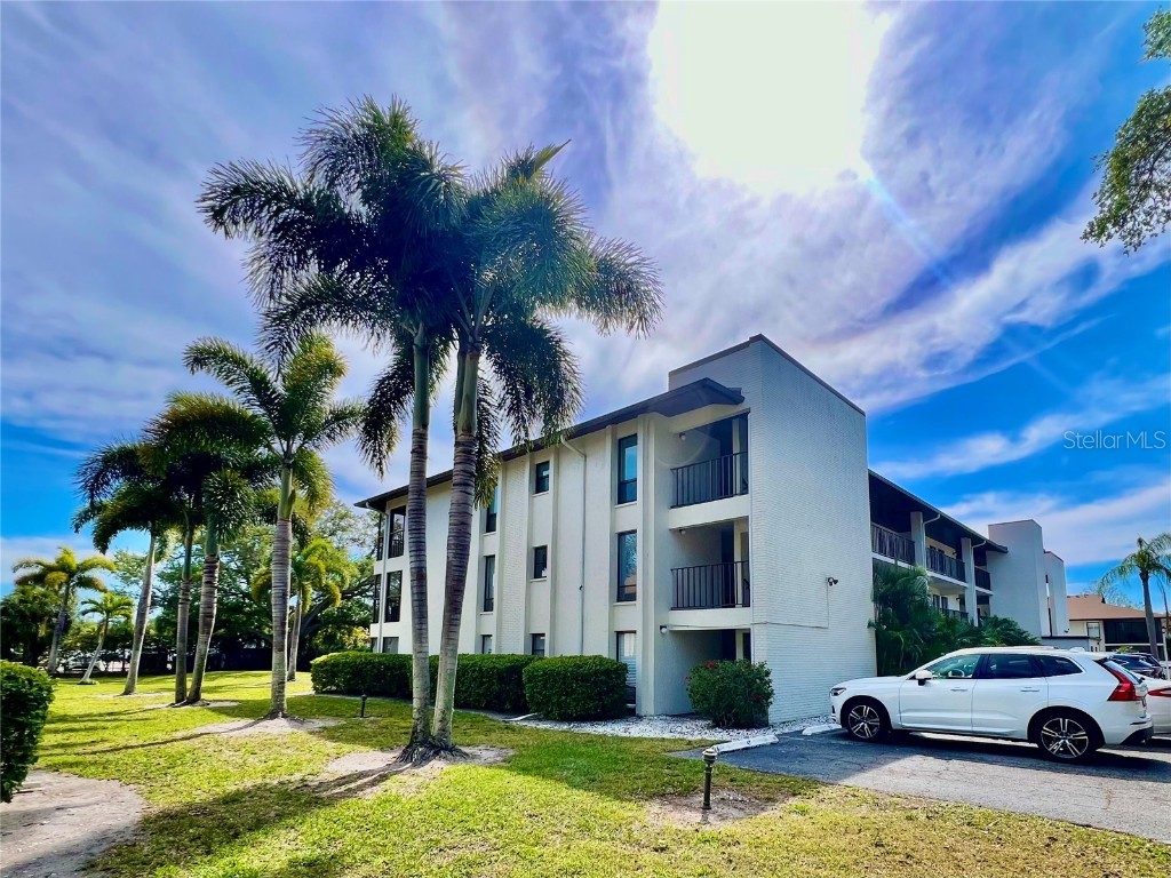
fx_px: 440
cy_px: 439
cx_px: 586
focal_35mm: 13
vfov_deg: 89.9
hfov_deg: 106.2
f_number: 1.8
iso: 32
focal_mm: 1.57
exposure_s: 1/951
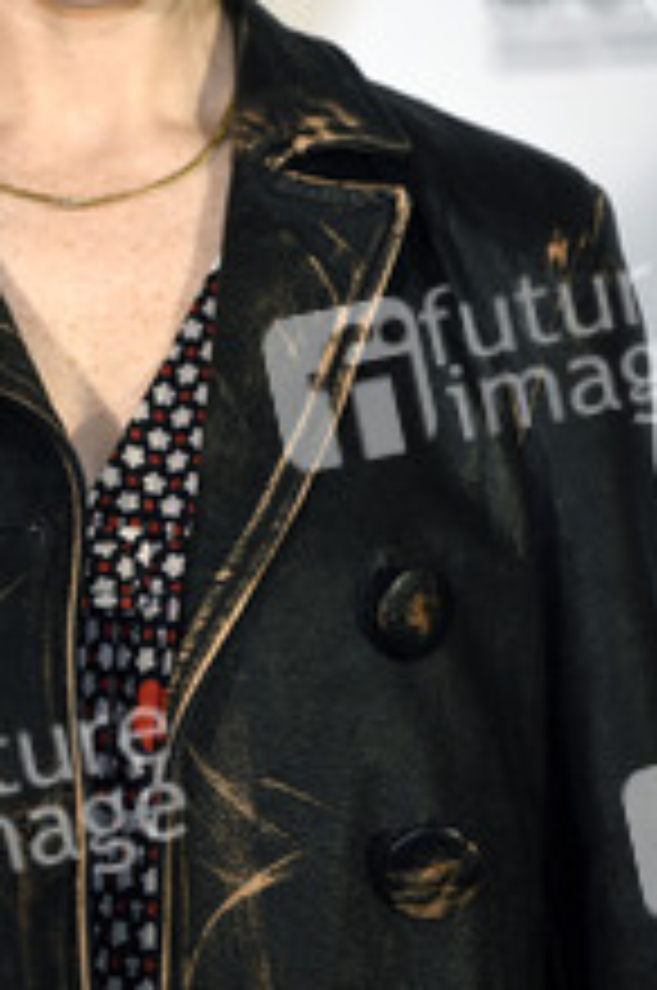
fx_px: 9474
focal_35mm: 345
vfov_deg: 6.0
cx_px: 86
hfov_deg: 4.0
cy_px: 140
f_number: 3.5
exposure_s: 1/250
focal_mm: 190
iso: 800
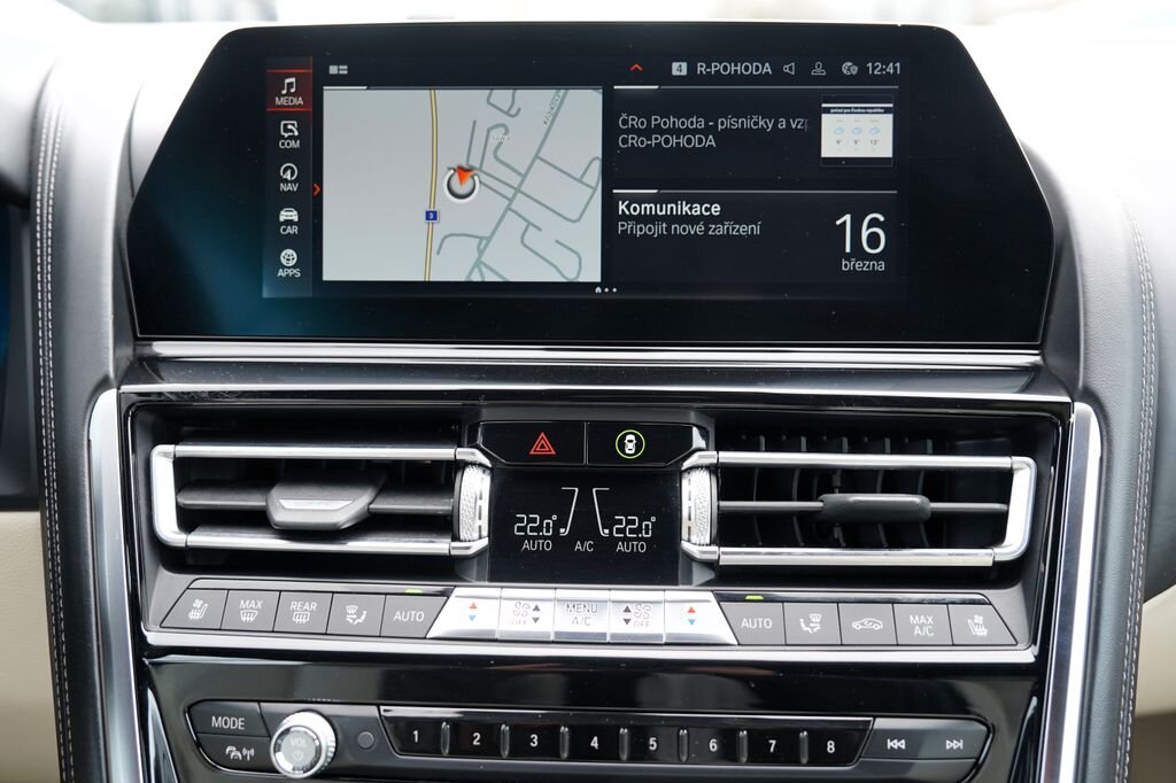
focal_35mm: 33
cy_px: 392
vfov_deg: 39.9
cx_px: 588
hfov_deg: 57.2
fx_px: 1078
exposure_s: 1/60
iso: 160
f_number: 4
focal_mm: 33
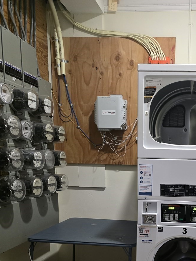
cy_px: 209
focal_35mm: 40
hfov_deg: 34.4
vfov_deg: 44.5
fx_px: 302
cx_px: 168
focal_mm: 6.3
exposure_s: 1/60
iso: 1000
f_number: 1.7
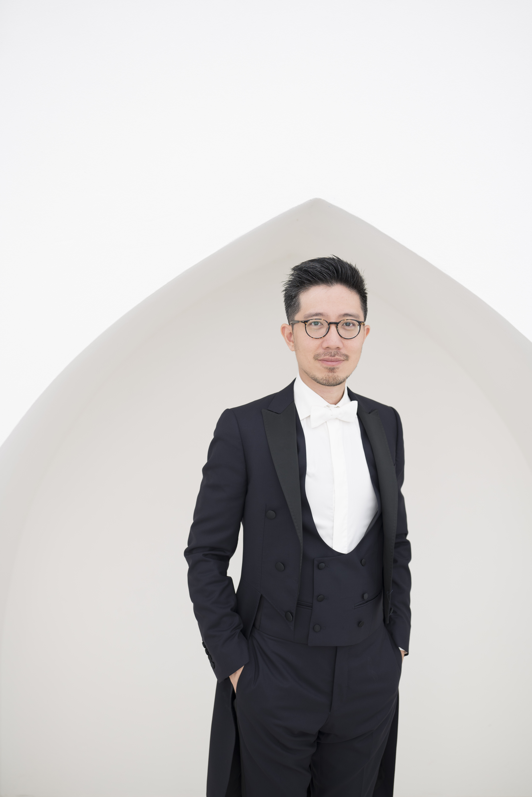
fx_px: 886
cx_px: 266
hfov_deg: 33.4
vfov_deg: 48.5
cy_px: 398
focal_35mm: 40
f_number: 2
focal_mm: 40
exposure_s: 1/100
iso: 200
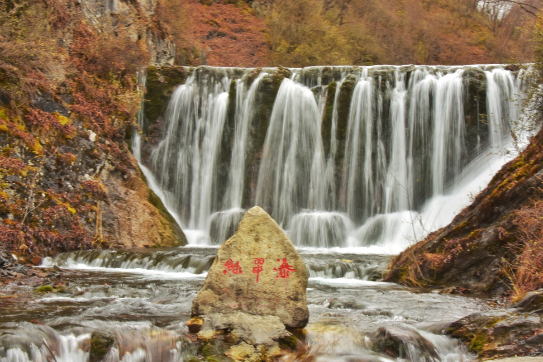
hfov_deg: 33.4
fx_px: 905
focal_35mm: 60
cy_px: 181
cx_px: 272
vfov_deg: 22.6
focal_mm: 40
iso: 200
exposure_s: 1/6
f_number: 29
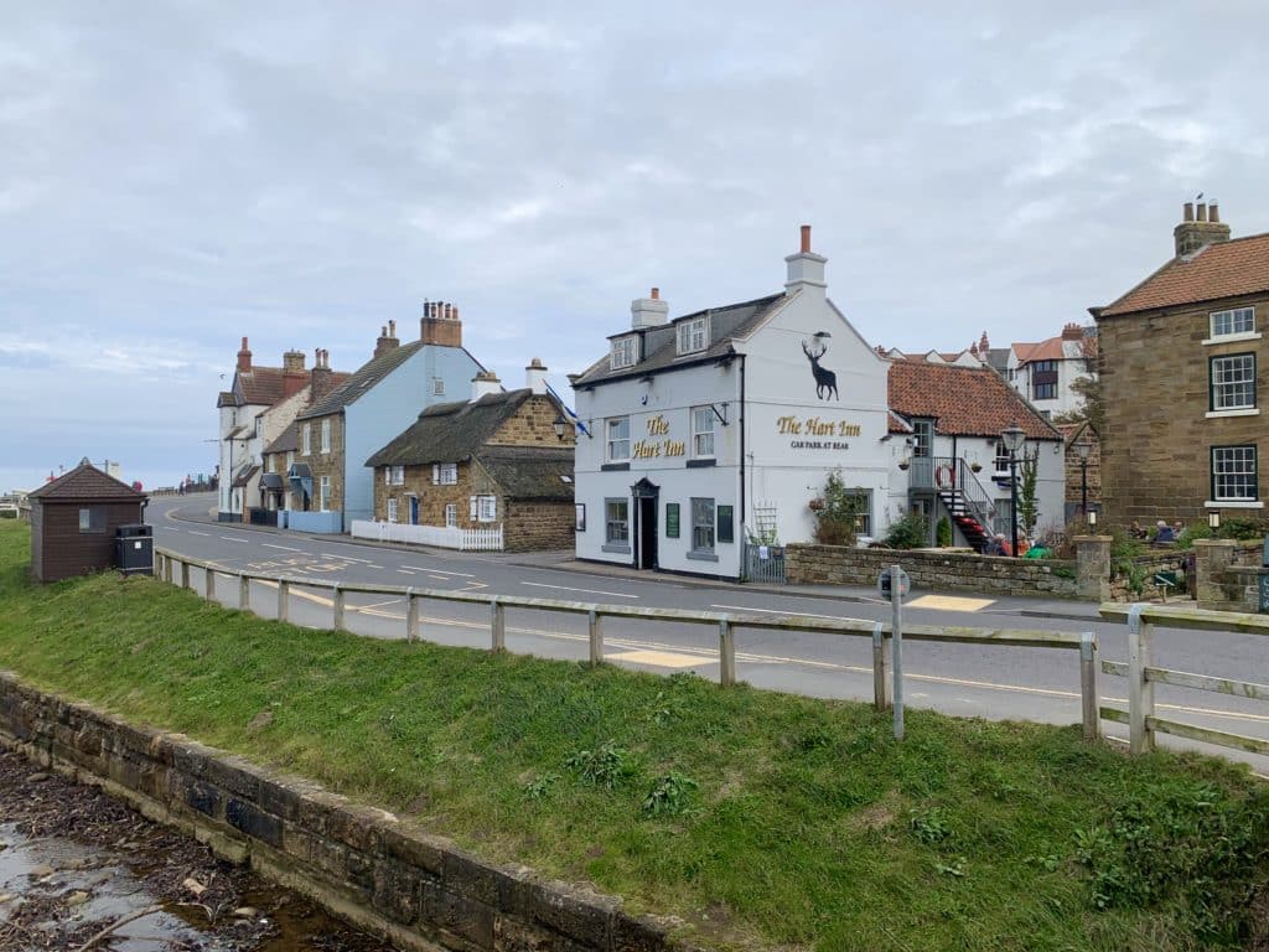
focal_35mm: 26
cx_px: 634
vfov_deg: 53.1
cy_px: 476
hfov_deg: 67.3
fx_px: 953
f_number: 1.8
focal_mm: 4.25
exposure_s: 1/1368
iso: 25
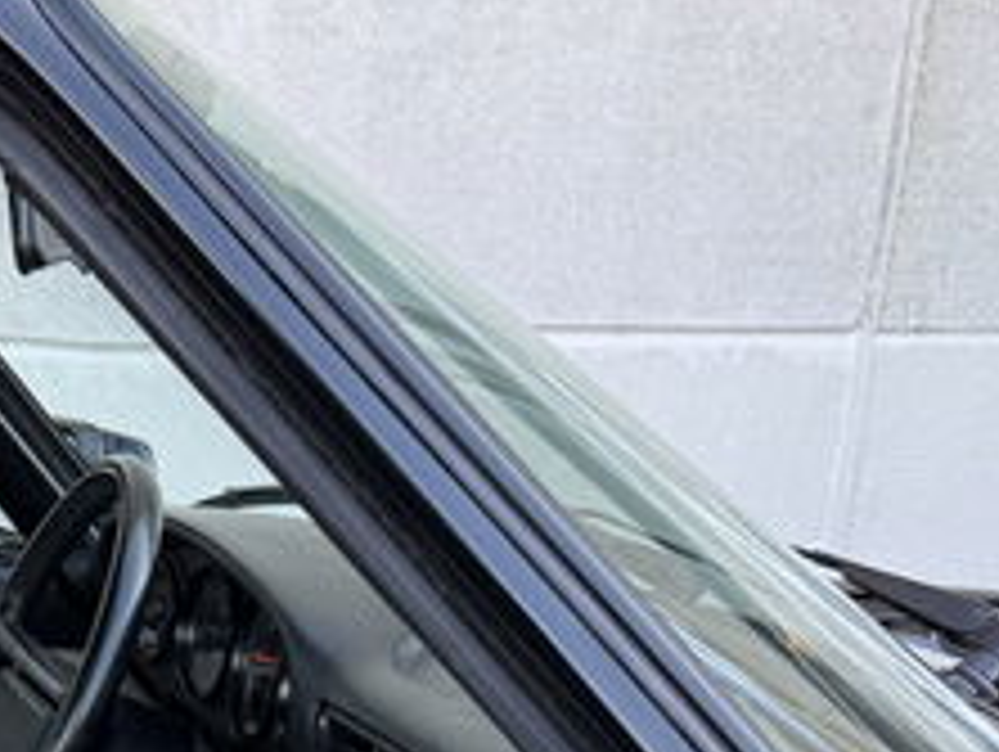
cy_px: 1094
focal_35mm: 83
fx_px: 2398
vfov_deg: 16.4
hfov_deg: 20.8
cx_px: -405
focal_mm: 6.76
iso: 64
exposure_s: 1/253
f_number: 1.78
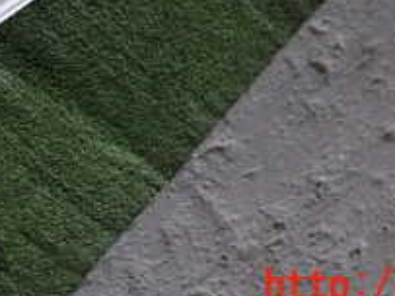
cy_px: -127
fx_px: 844
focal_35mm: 74
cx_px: 121
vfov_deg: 18.1
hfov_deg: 26.1
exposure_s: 1/60
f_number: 2
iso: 100
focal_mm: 4.5
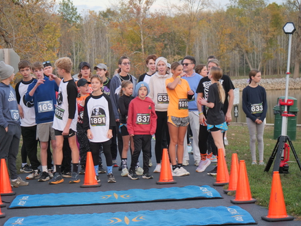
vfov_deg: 13.1
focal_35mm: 113
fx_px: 983
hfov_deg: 17.4
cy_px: 130
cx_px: 118
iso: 500
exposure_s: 1/100
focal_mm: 45
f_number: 4
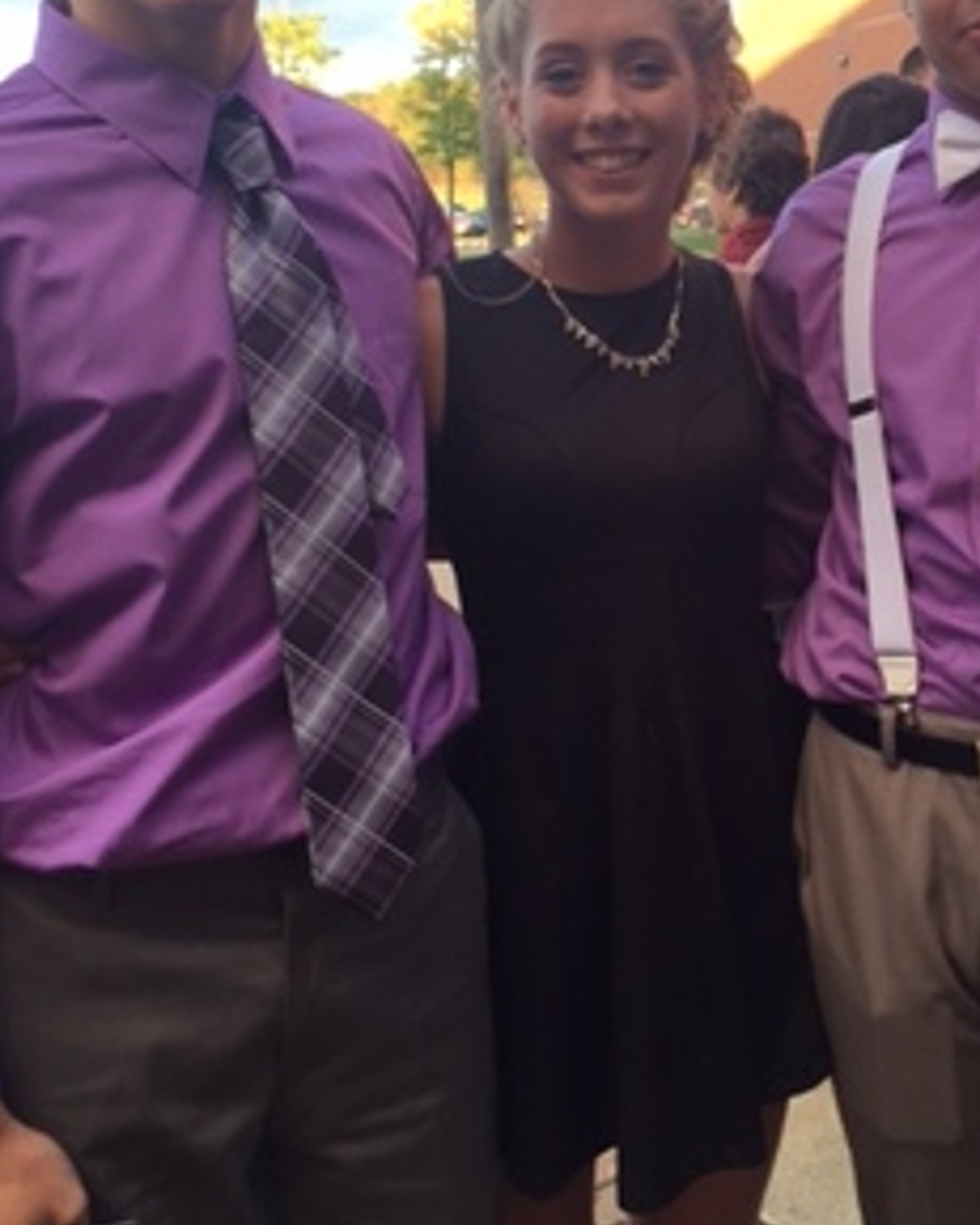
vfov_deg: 39.3
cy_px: 454
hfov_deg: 31.9
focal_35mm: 47
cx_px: 641
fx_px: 1705
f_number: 2.2
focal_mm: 4.15
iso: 32
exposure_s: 1/138
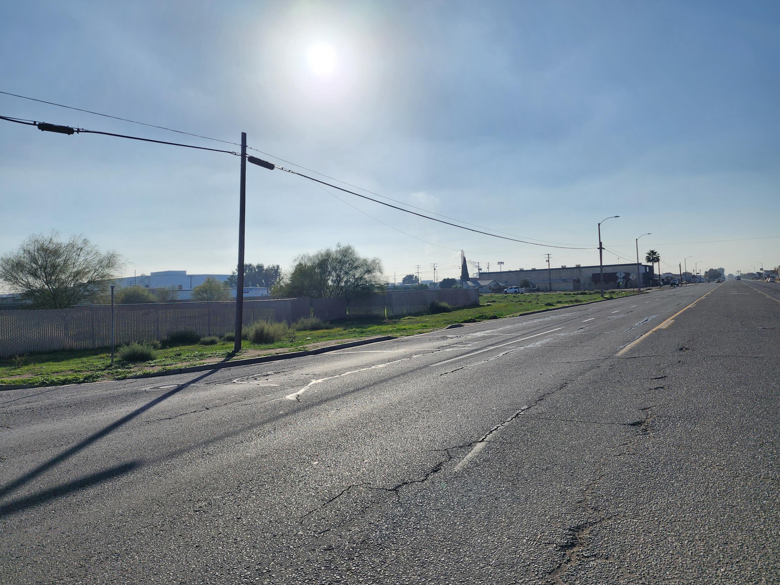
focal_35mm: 25
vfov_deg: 54.9
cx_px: 373
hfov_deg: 69.4
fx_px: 563
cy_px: 285
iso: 12
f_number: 1.8
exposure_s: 1/5135
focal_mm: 6.4
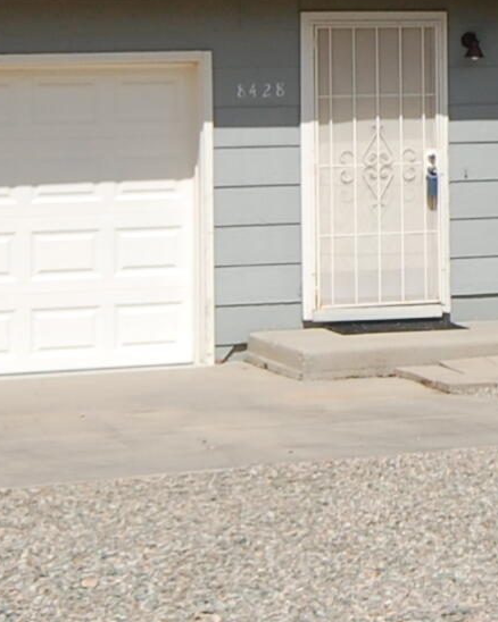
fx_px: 2839
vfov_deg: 12.3
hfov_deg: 9.6
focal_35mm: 154
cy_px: -108
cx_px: 819
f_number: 10
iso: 200
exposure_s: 1/400
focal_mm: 20
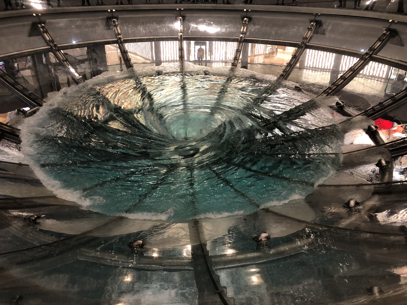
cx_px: 204
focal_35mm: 28
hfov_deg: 63.4
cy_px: 152
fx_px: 329
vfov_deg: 49.7
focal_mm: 4
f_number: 1.8
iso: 50
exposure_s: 1/17
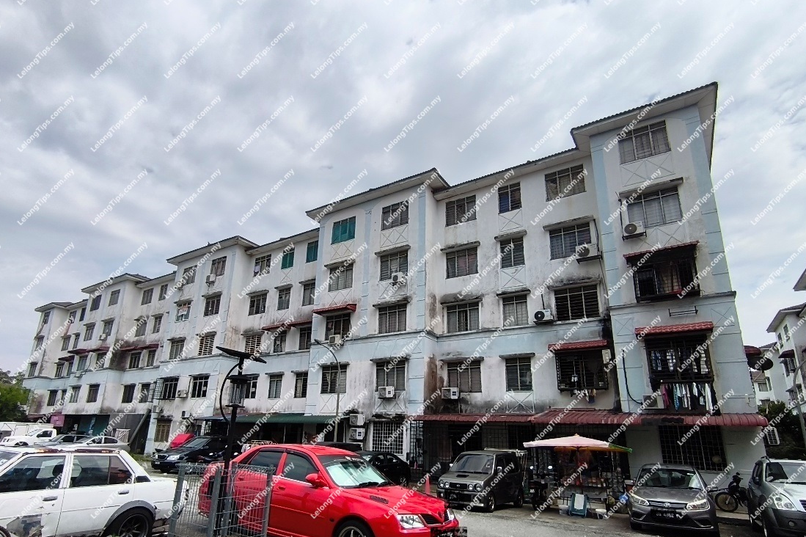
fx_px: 380
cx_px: 374
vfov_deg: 70.4
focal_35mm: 17
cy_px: 269
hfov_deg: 93.1
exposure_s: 1/4357
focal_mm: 1.65
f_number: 2.2
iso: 50
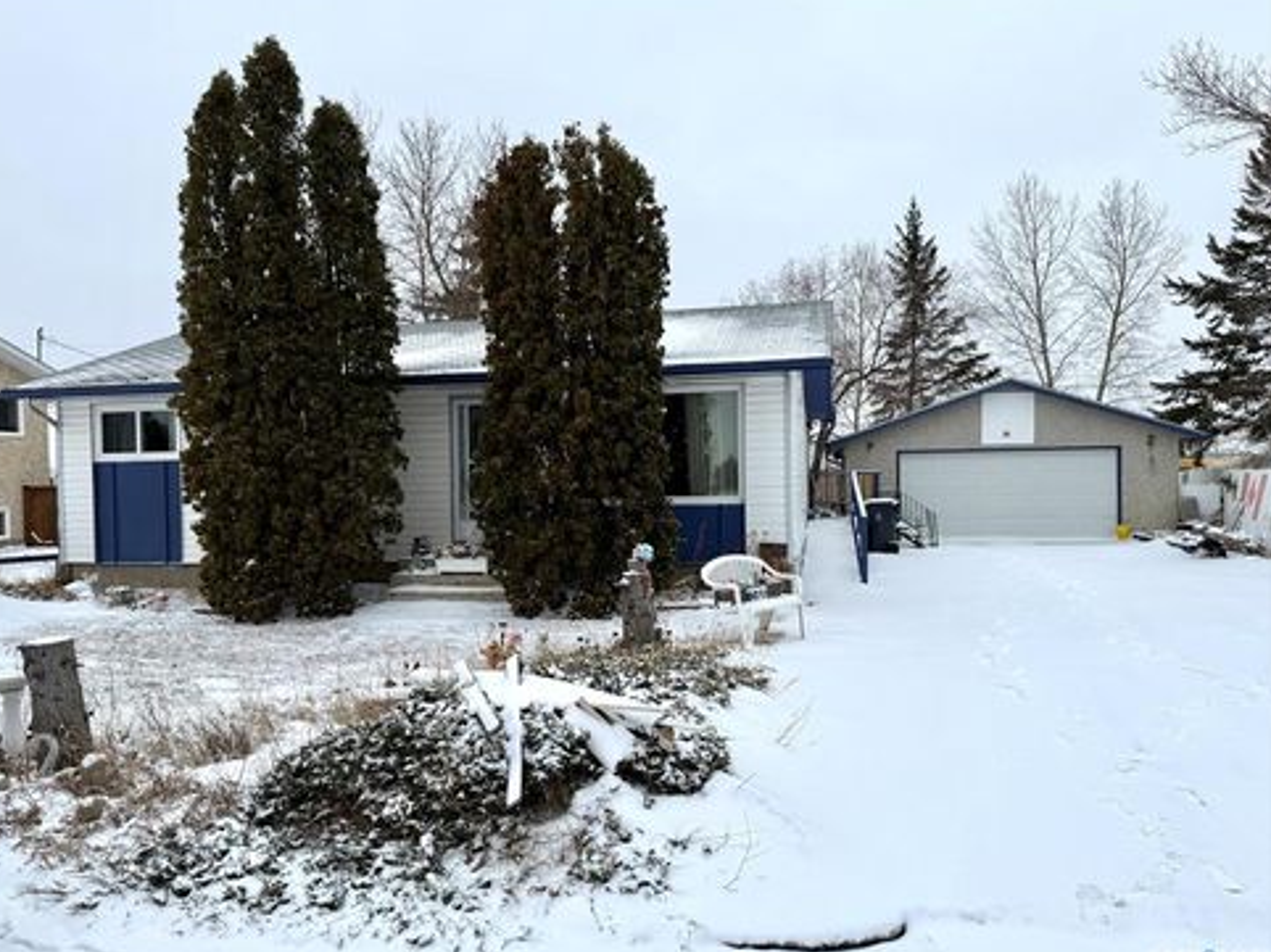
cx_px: 617
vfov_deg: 54.8
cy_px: 468
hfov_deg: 69.4
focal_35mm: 25
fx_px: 917
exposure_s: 1/4975
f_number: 1.78
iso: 80
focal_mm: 6.76
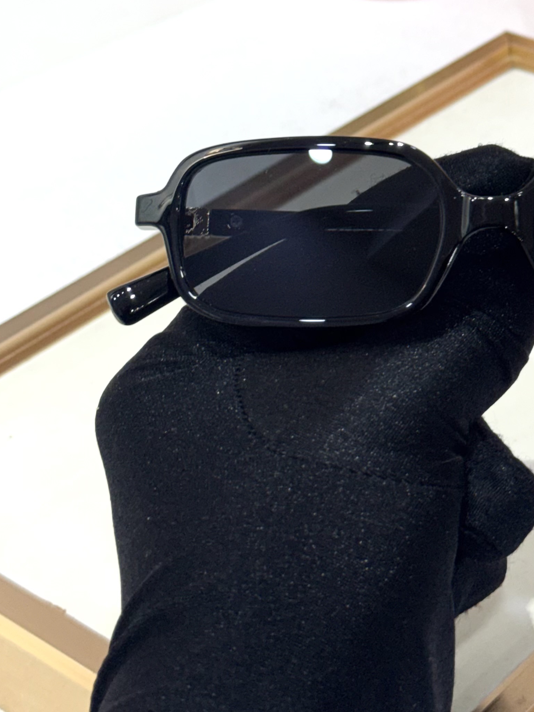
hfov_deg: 15.6
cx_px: 458
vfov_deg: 20.3
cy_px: 26
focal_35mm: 94
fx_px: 1934
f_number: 1.78
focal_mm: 6.76
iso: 50
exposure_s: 1/50
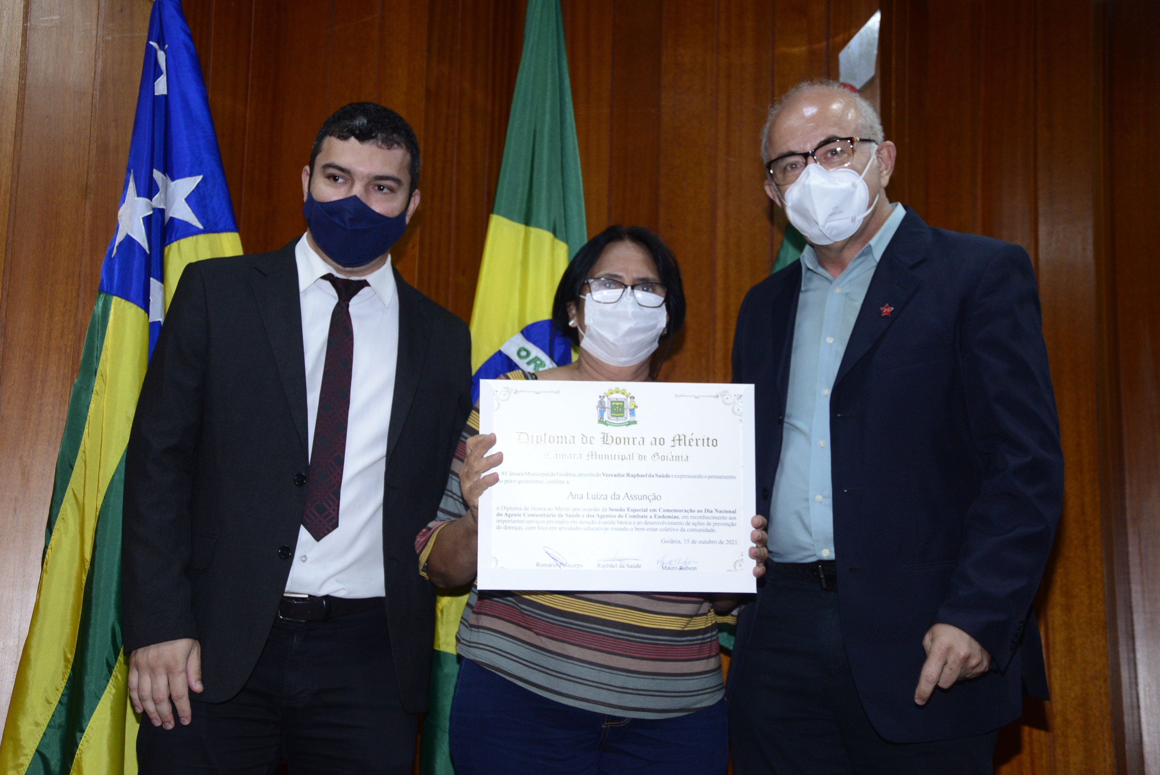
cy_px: 388
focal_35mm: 52
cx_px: 580
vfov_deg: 26.0
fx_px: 1676
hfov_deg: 38.2
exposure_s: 1/125
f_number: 5.6
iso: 2000
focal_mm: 52
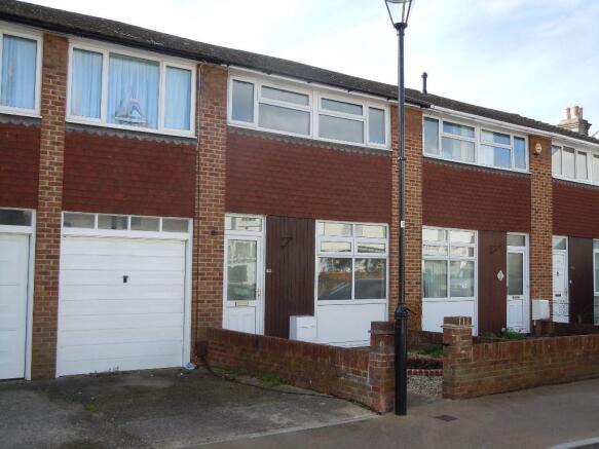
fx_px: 675
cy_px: 224
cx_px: 300
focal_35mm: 39
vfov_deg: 36.8
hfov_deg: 47.9
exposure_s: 1/400
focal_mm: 7.1
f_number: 3.7
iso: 100
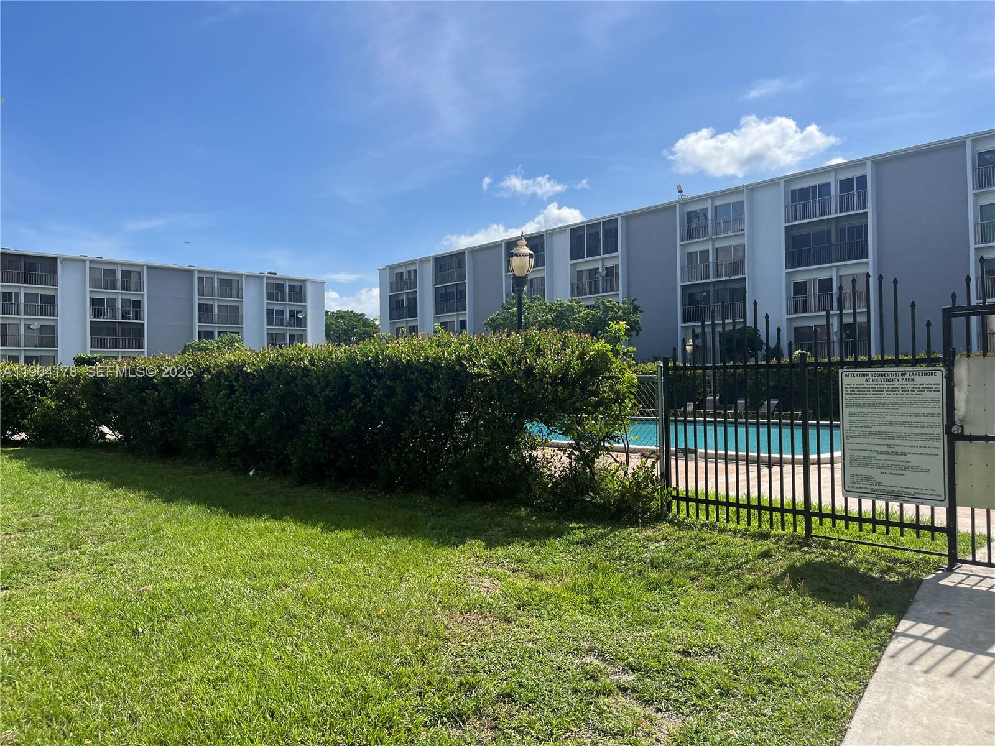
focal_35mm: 26
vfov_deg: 53.1
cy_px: 373
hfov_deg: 67.3
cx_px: 498
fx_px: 747
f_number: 1.6
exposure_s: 1/3215
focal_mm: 5.1
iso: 50
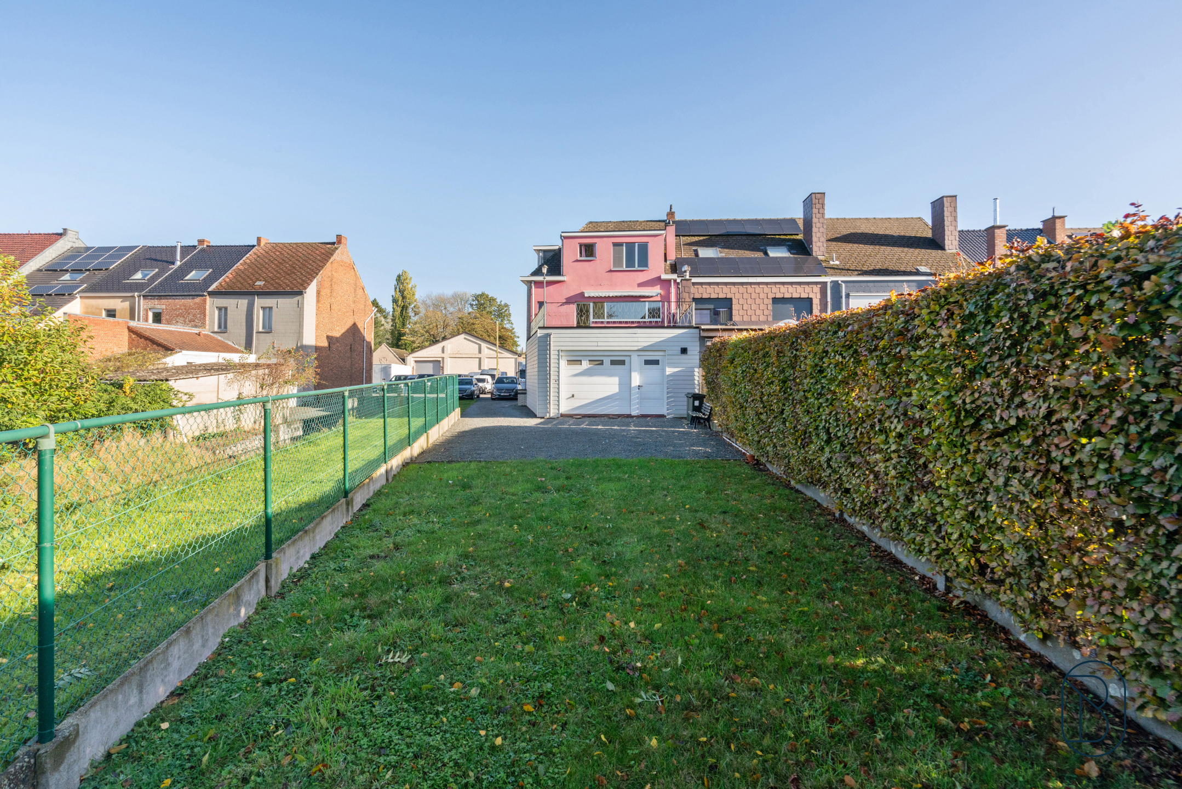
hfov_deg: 96.7
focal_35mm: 16
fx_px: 525
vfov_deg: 73.8
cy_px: 394
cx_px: 591
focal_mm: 16
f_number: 11
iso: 800
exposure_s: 1/250
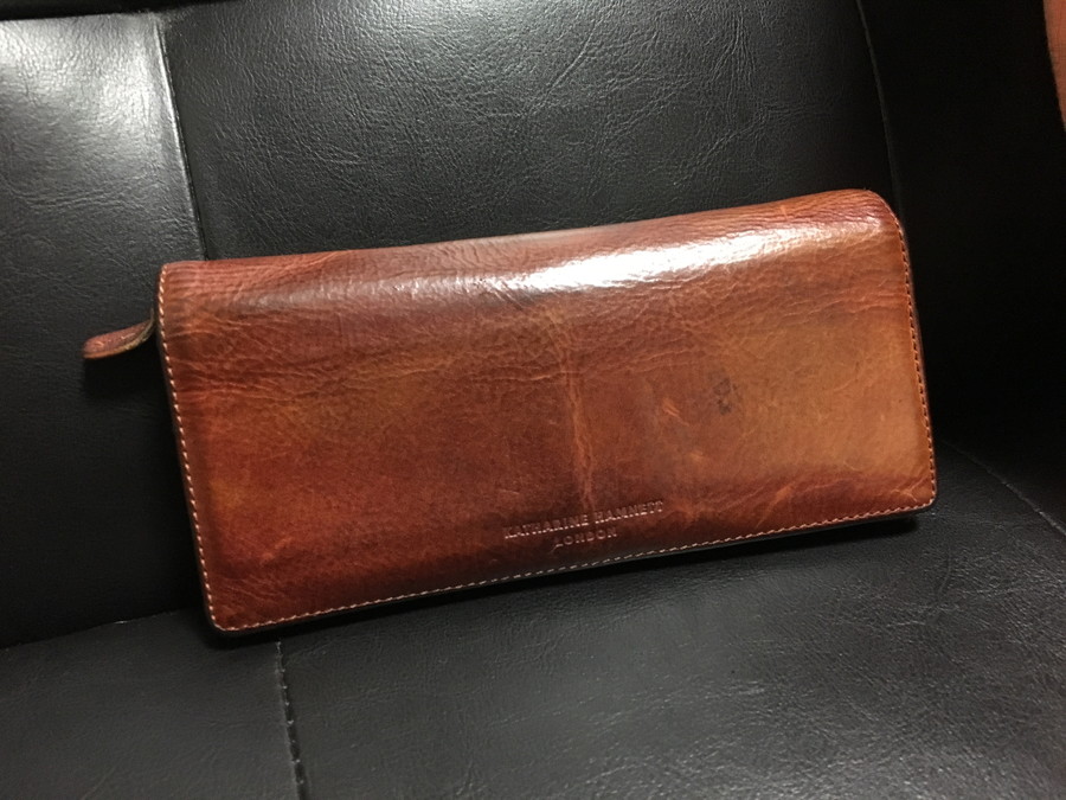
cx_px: 533
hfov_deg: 61.7
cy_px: 400
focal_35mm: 29
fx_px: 893
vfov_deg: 48.2
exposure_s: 1/15
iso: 320
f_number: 2.2
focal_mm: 4.15
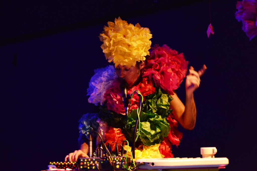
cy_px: 86
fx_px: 749
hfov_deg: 19.5
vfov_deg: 13.0
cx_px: 128
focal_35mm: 105
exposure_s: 1/30
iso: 1600
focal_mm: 70
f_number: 4
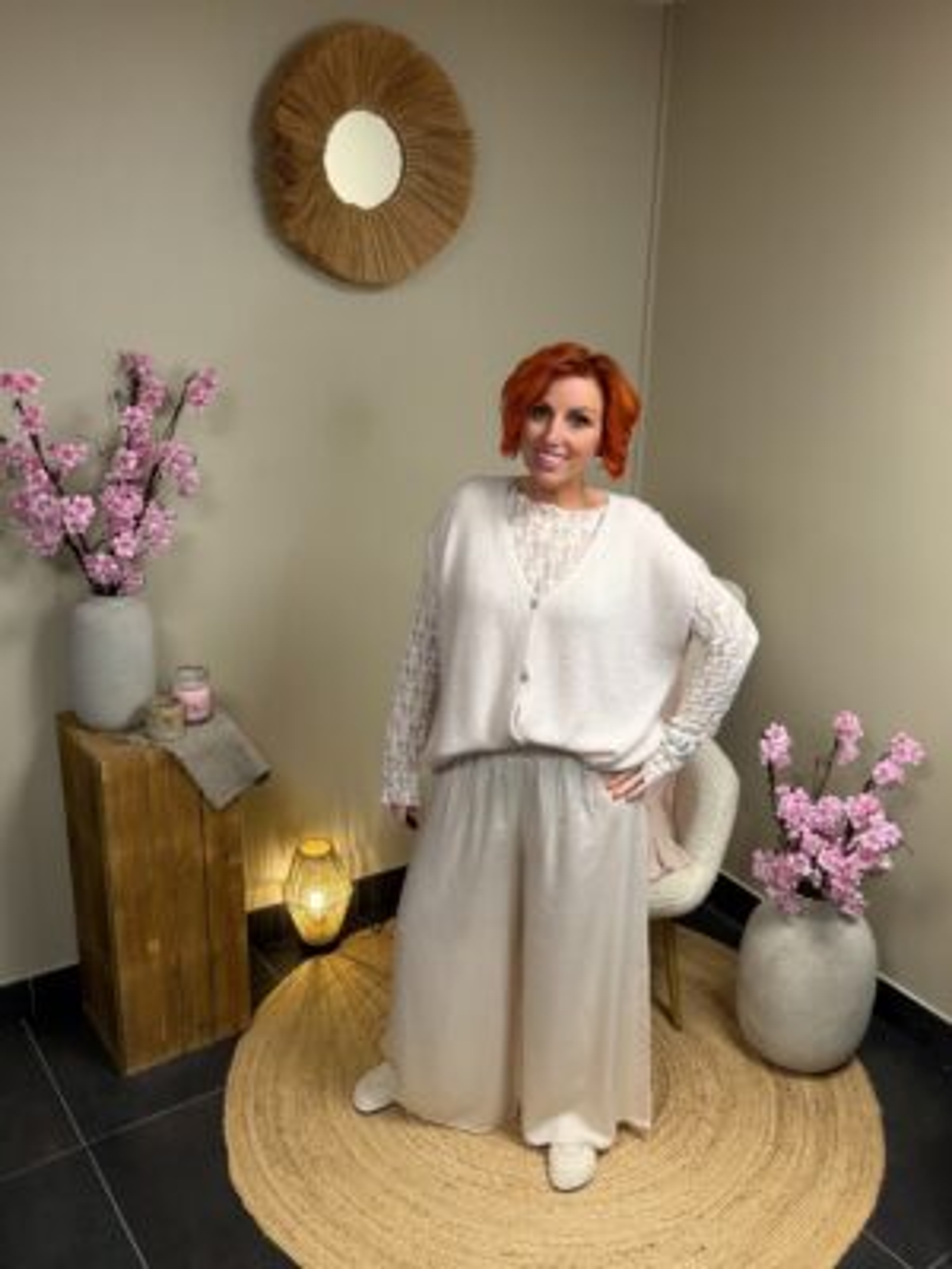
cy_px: 634
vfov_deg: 60.0
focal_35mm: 30
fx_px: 1100
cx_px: 476
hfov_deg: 46.8
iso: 100
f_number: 1.9
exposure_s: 1/50
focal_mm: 2.71
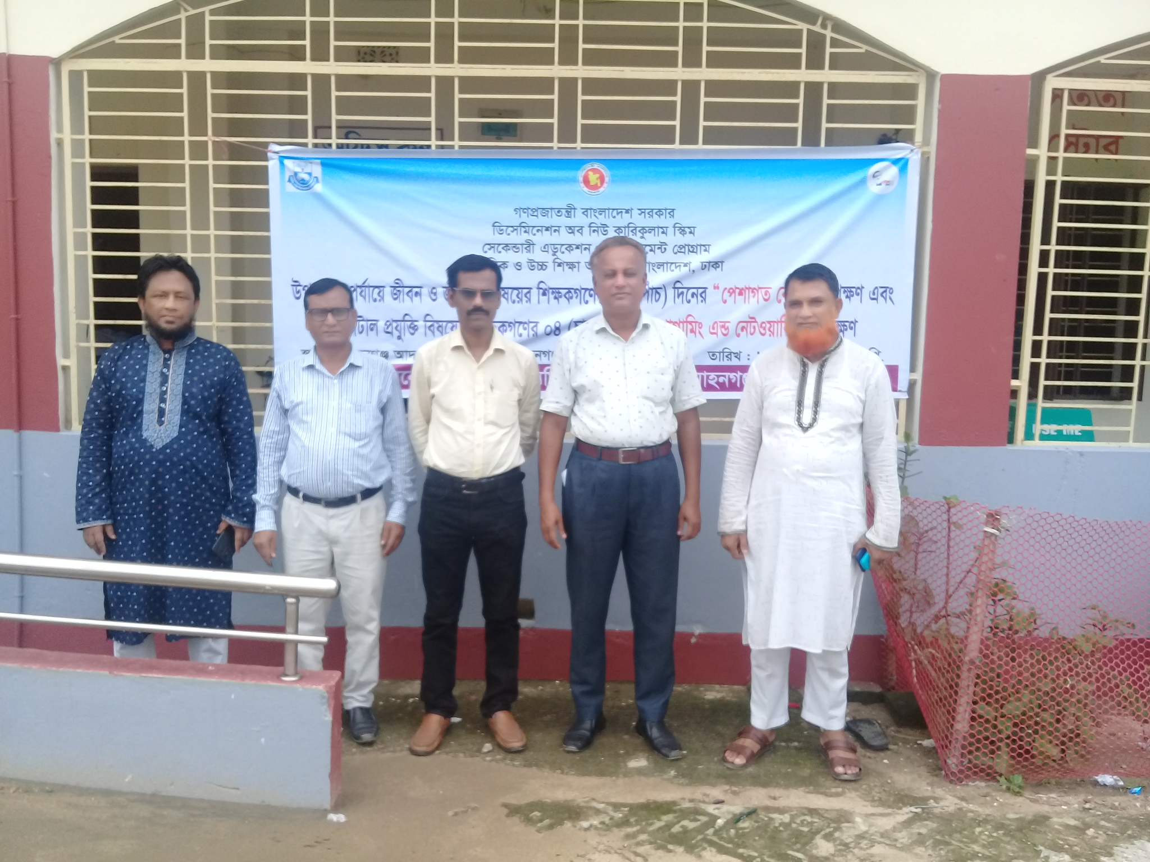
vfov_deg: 45.4
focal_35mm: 31
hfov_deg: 58.4
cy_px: 431
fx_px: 1030
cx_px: 575
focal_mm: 3.3
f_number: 2.2
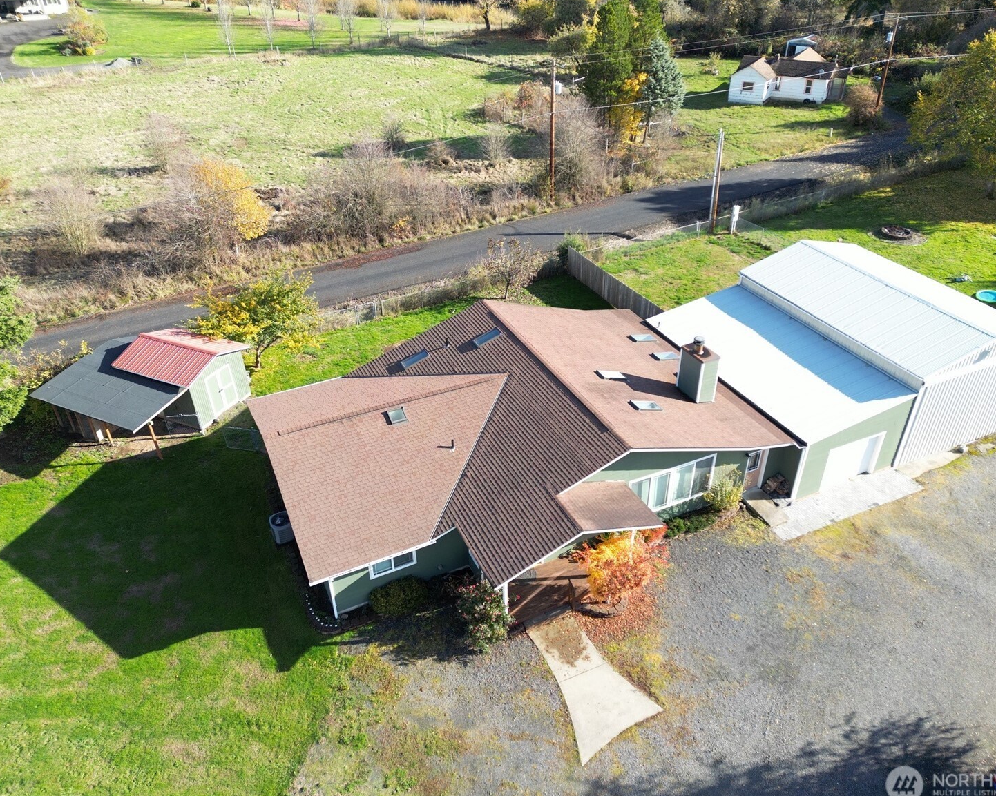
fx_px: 766
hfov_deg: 66.0
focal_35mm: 26
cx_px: 513
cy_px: 398
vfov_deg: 54.9
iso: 100
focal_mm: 6.72
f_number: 1.7
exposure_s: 1/640
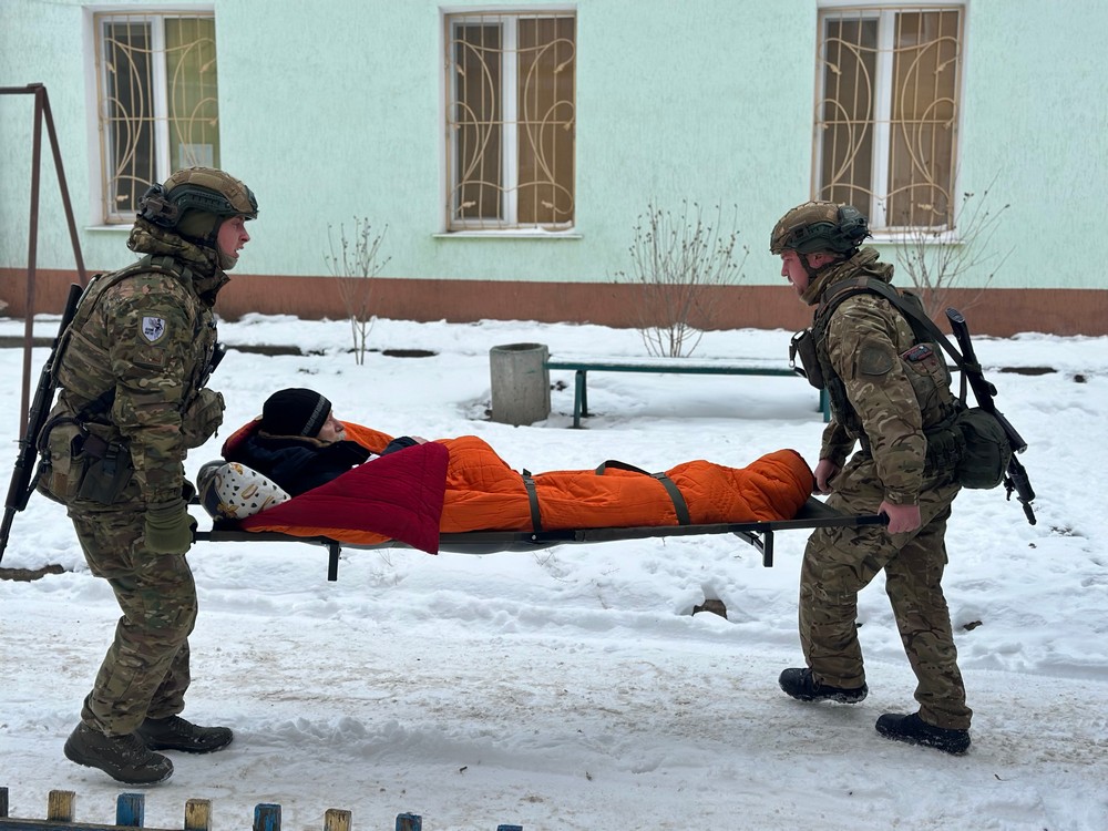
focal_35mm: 48
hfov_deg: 39.7
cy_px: 416
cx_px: 554
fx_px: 1536
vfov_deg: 30.3
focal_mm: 6.86
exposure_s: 1/1667
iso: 80
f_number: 1.78
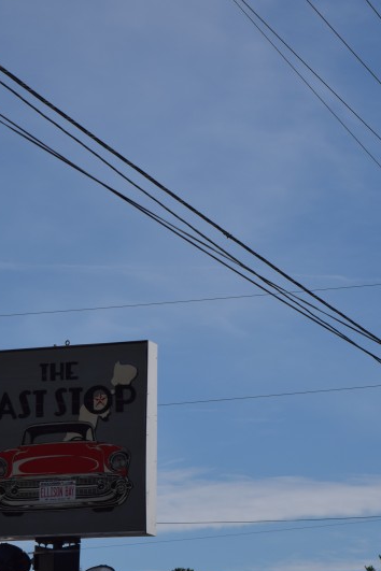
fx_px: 2220
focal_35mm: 140
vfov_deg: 14.7
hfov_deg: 9.8
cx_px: 136
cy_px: 276
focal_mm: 55
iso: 200
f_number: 5.6
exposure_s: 1/3200
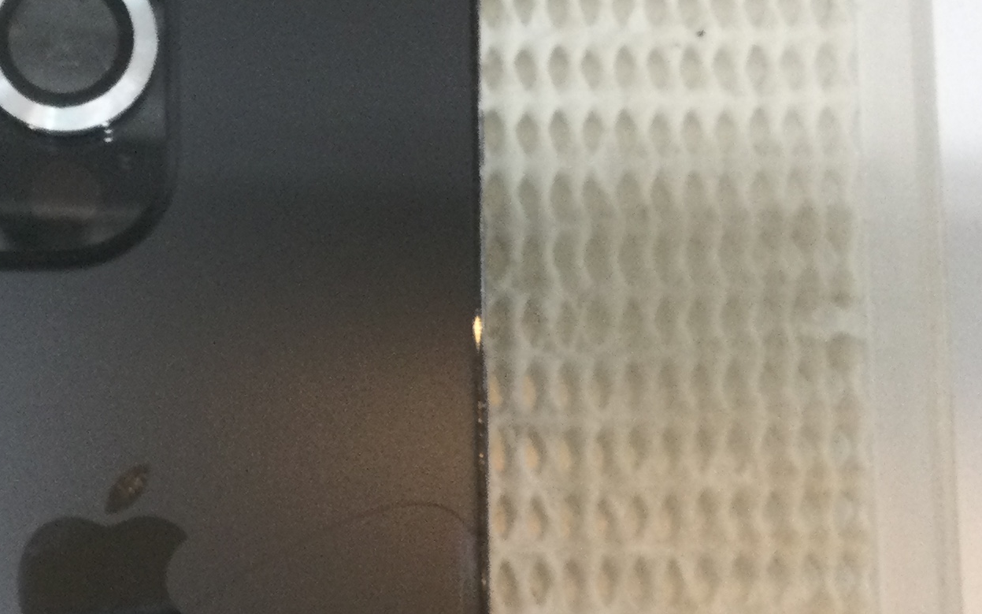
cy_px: 520
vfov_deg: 15.1
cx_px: 152
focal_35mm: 86
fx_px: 2301
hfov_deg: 23.6
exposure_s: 1/33
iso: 40
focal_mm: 3.3
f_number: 2.4
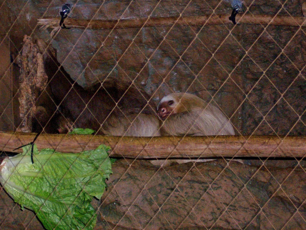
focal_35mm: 132
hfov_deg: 14.9
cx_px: 153
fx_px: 1167
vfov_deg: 11.2
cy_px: 115
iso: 140
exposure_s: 1/125
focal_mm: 22
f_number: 4.8
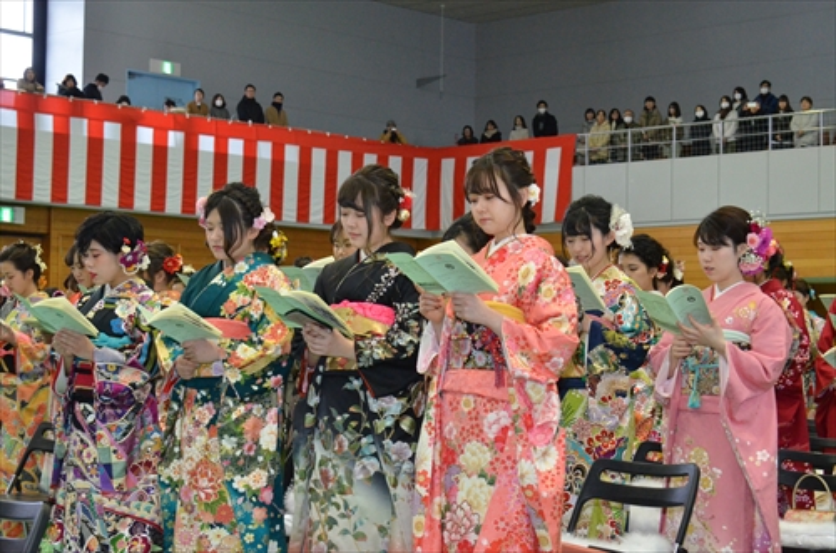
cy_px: 276
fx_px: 1668
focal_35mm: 72
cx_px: 418
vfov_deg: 18.8
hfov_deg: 28.1
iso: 3200
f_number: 6.3
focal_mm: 48
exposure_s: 1/250
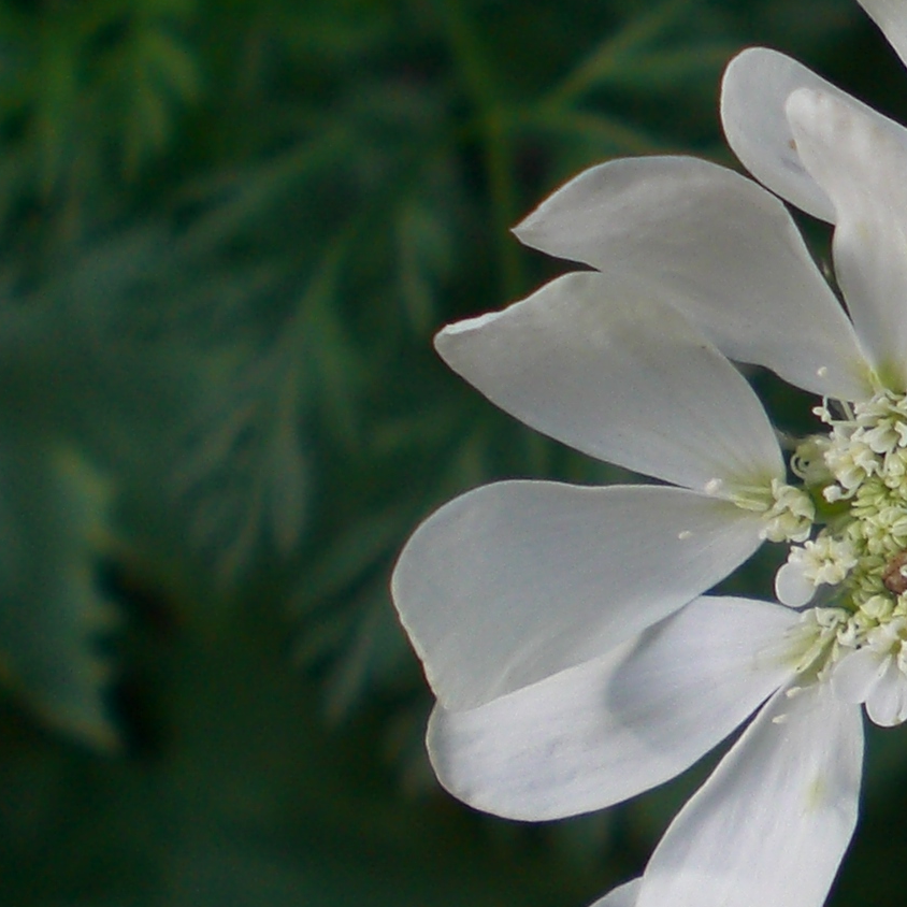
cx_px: 1471
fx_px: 3320
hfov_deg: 14.3
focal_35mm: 112
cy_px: 502
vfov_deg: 15.6
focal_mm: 6.3
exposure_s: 1/250
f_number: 3.1
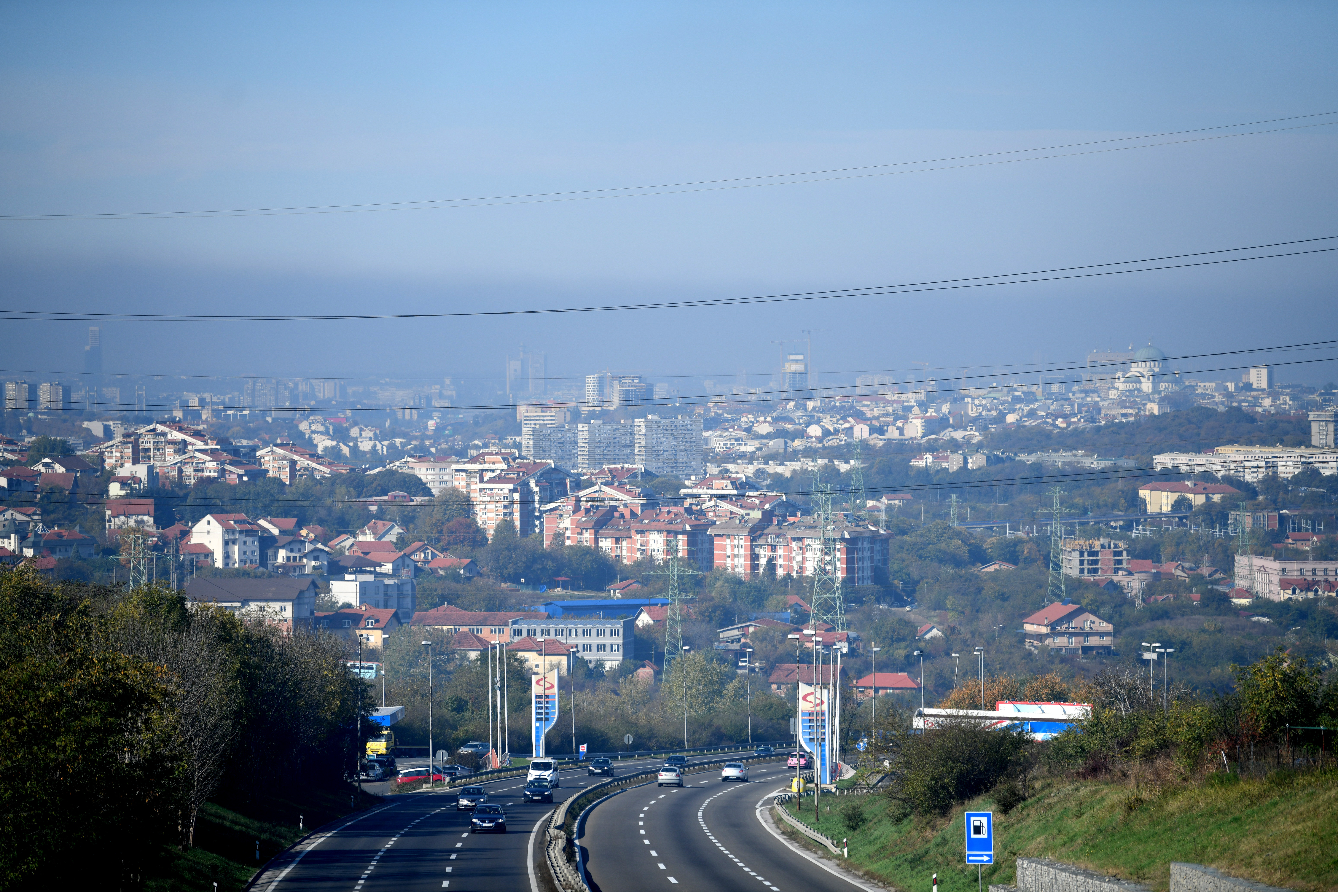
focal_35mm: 160
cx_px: 669
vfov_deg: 8.6
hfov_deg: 12.8
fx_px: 5946
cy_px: 446
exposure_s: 1/4000
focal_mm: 160
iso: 200
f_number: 3.2
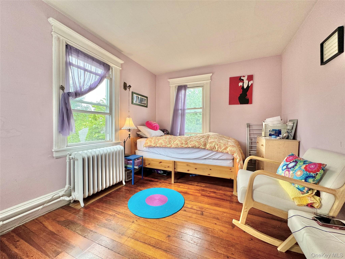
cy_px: 130
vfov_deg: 85.7
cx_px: 172
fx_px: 140
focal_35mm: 14
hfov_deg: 102.1
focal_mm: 2.22
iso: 100
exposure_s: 1/120
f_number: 2.2
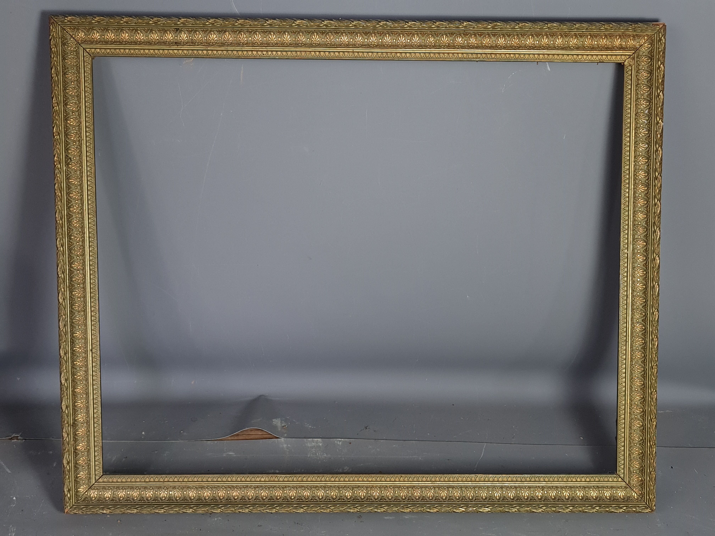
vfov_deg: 53.1
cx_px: 358
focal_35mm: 26
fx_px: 537
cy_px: 268
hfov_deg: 67.3
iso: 80
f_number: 1.8
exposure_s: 1/100
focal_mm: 5.4
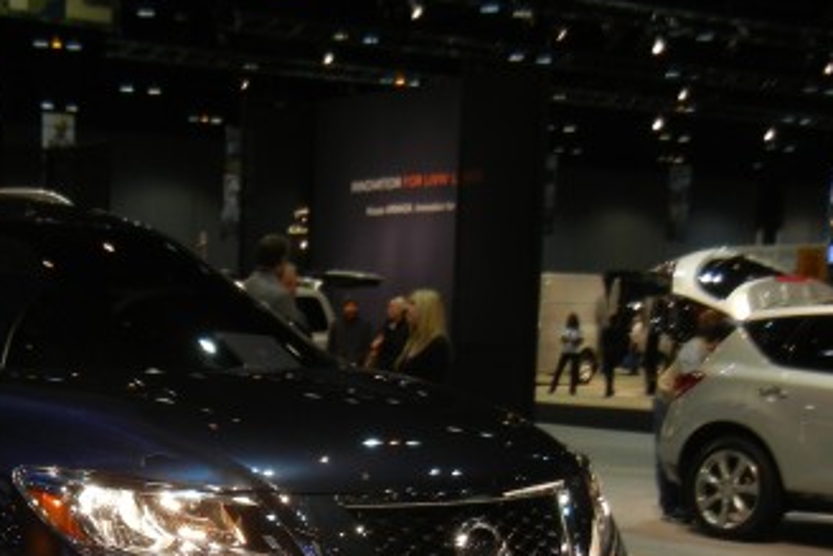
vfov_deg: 17.7
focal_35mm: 76
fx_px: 1759
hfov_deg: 26.0
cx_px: 127
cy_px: 495
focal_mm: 5.4
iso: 163
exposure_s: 1/60
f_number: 3.5
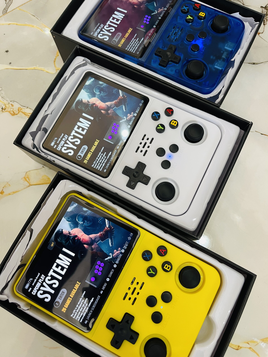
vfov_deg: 69.4
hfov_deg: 54.9
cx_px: 134
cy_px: 178
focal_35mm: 25
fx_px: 258
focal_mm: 5.1
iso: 125
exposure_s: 1/63
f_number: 1.6
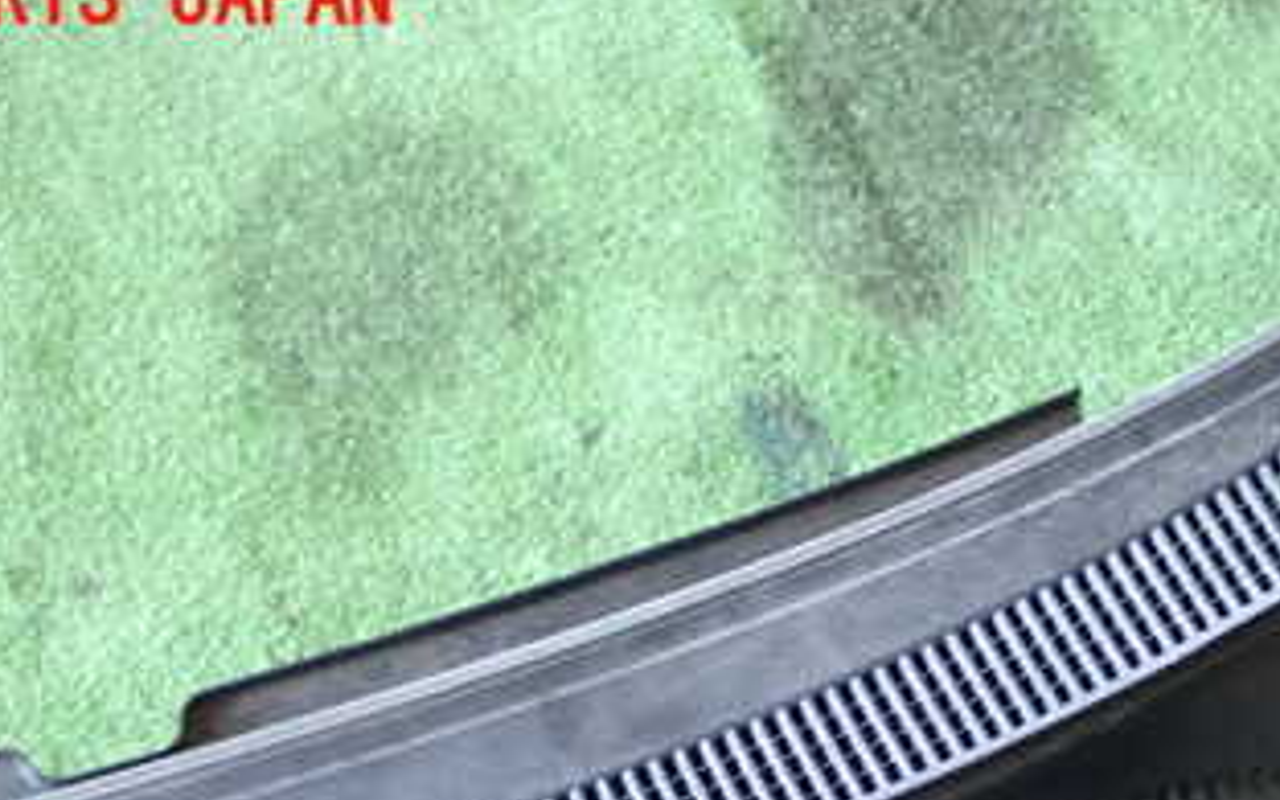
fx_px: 3558
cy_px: 870
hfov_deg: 20.3
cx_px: 878
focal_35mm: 102
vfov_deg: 12.6
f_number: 3.2
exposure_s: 1/40
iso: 800
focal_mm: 9.01
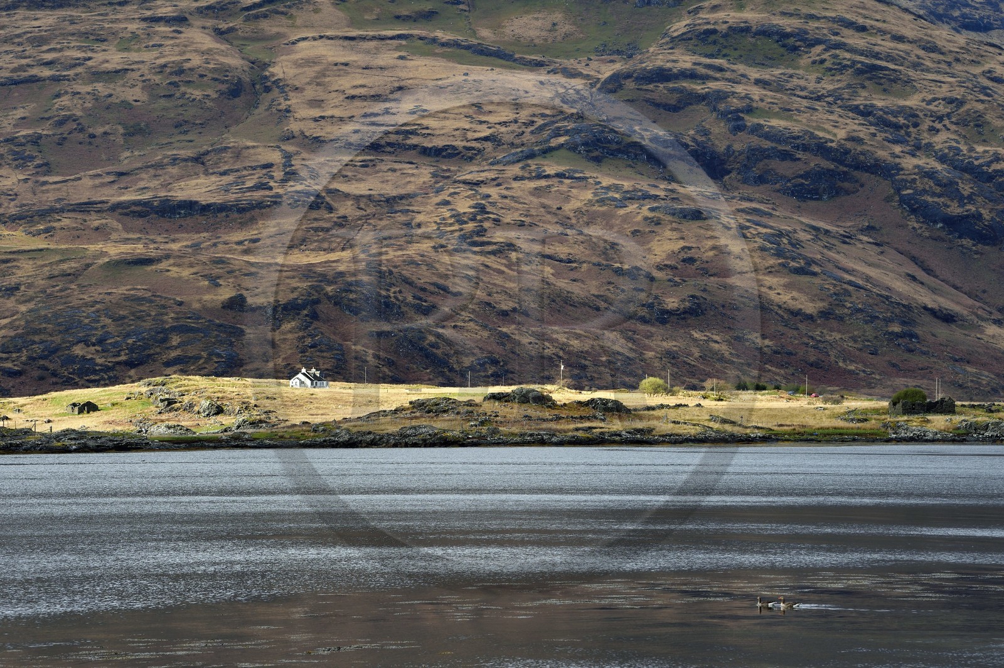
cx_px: 502
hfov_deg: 11.8
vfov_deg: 7.8
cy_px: 334
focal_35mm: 175
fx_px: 4876
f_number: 9
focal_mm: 175
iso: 200
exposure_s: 1/250
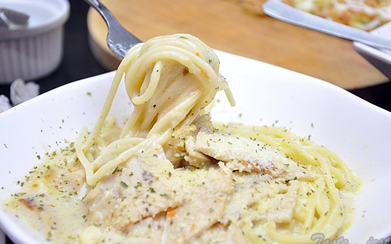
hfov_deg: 21.9
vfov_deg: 13.8
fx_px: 1012
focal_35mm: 95
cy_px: 126
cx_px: 196
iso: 800
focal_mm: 62
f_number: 5.3
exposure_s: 1/100
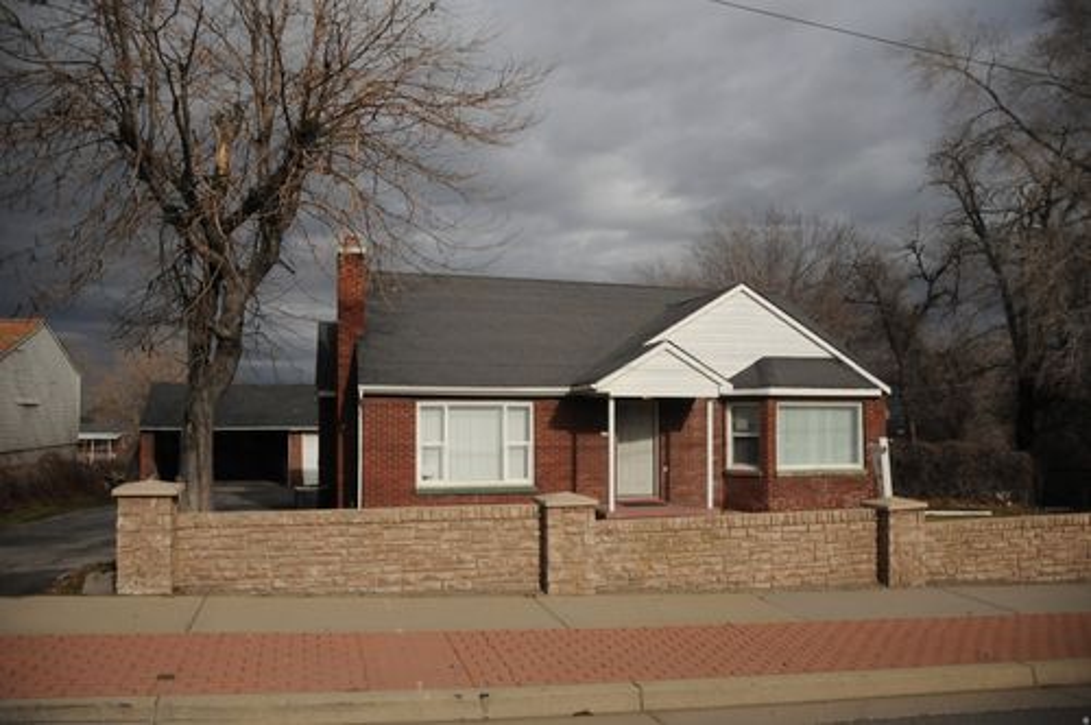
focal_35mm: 27
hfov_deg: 67.4
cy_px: 362
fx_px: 817
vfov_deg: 47.8
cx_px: 546
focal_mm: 18
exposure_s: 1/8000
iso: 800
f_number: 3.5
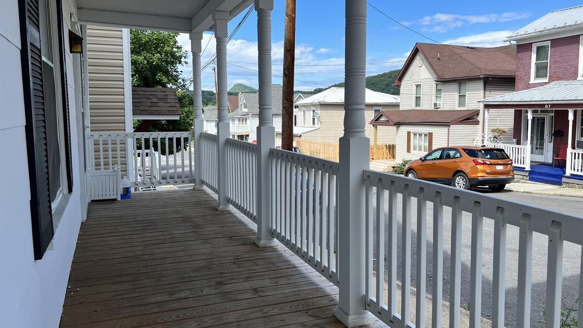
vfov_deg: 40.2
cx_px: 294
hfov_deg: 66.1
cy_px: 152
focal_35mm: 29
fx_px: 448
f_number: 1.5
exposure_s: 1/2632
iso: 50
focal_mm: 5.7
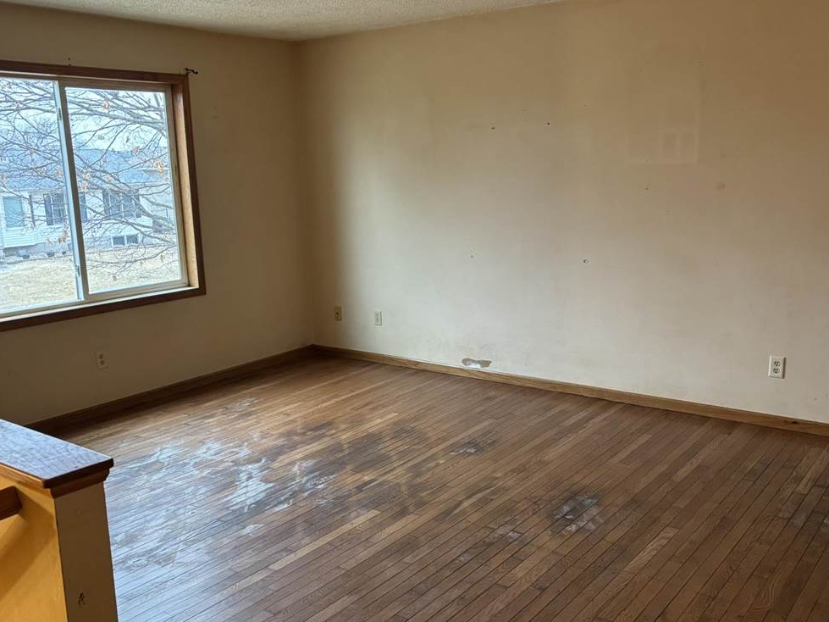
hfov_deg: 54.0
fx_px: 814
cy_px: 325
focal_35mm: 34
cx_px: 415
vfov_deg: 41.8
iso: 250
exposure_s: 1/60
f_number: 1.6
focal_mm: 5.96
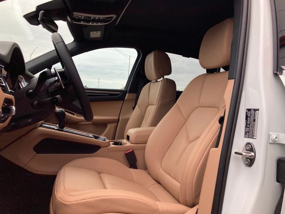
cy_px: 107
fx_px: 231
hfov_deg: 63.4
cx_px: 142
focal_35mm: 28
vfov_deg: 49.7
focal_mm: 3.99
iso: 20
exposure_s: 1/178
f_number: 1.8
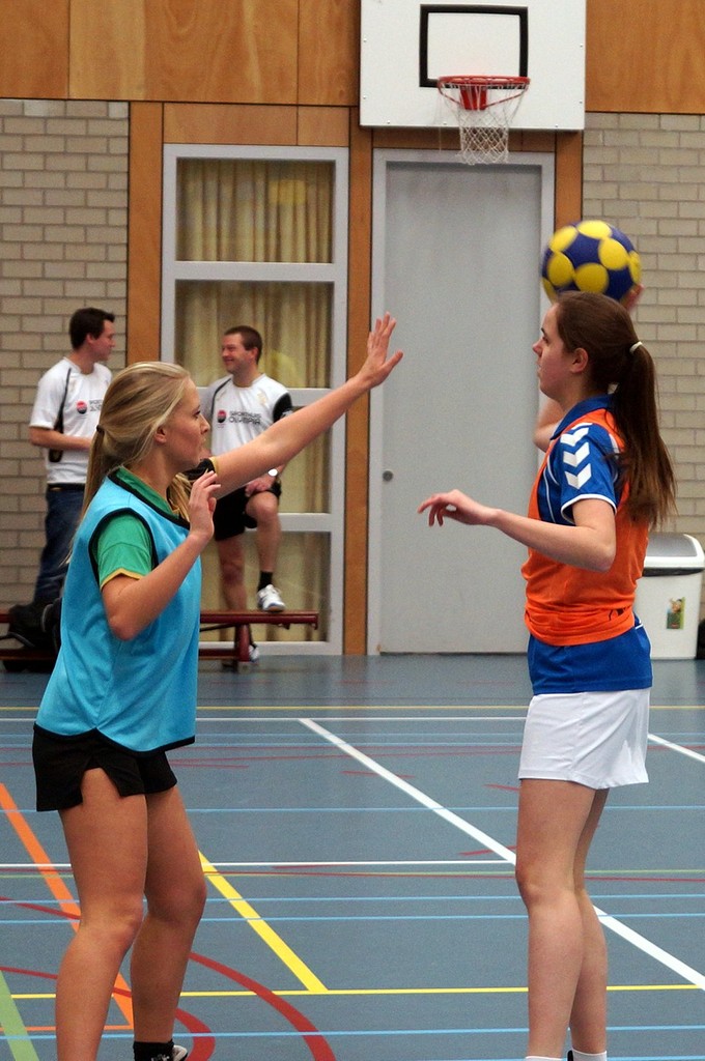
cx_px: 352
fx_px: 2209
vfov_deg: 27.0
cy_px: 530
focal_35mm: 75
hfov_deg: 18.1
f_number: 2.8
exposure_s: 1/160
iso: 640
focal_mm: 50
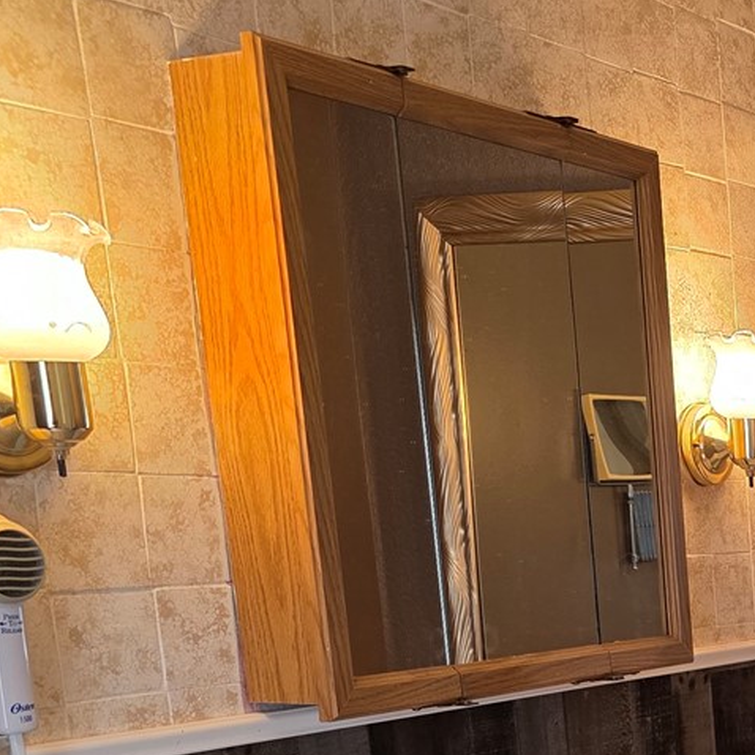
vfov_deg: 23.3
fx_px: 1678
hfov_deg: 22.1
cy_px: 891
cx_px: 1044
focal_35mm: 68
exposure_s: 1/120
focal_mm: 6.3
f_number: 1.7
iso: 160
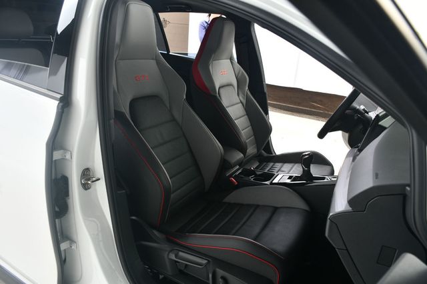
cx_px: 214
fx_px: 320
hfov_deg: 67.4
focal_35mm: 27
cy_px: 142
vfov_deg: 47.9
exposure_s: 1/160
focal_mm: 18
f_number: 5.6
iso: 100
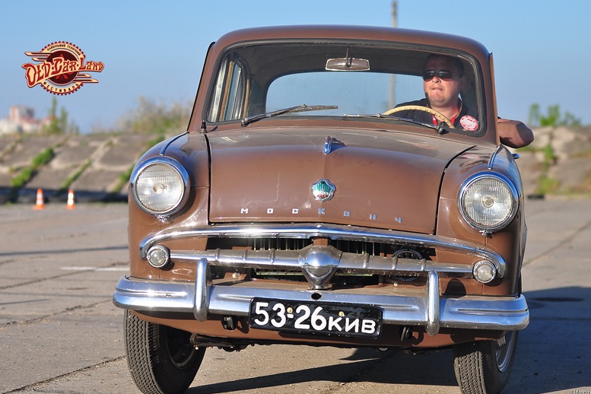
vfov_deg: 12.7
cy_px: 200
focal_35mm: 108
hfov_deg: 18.9
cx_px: 297
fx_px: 1773
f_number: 2.8
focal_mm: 70
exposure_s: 1/2500
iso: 200
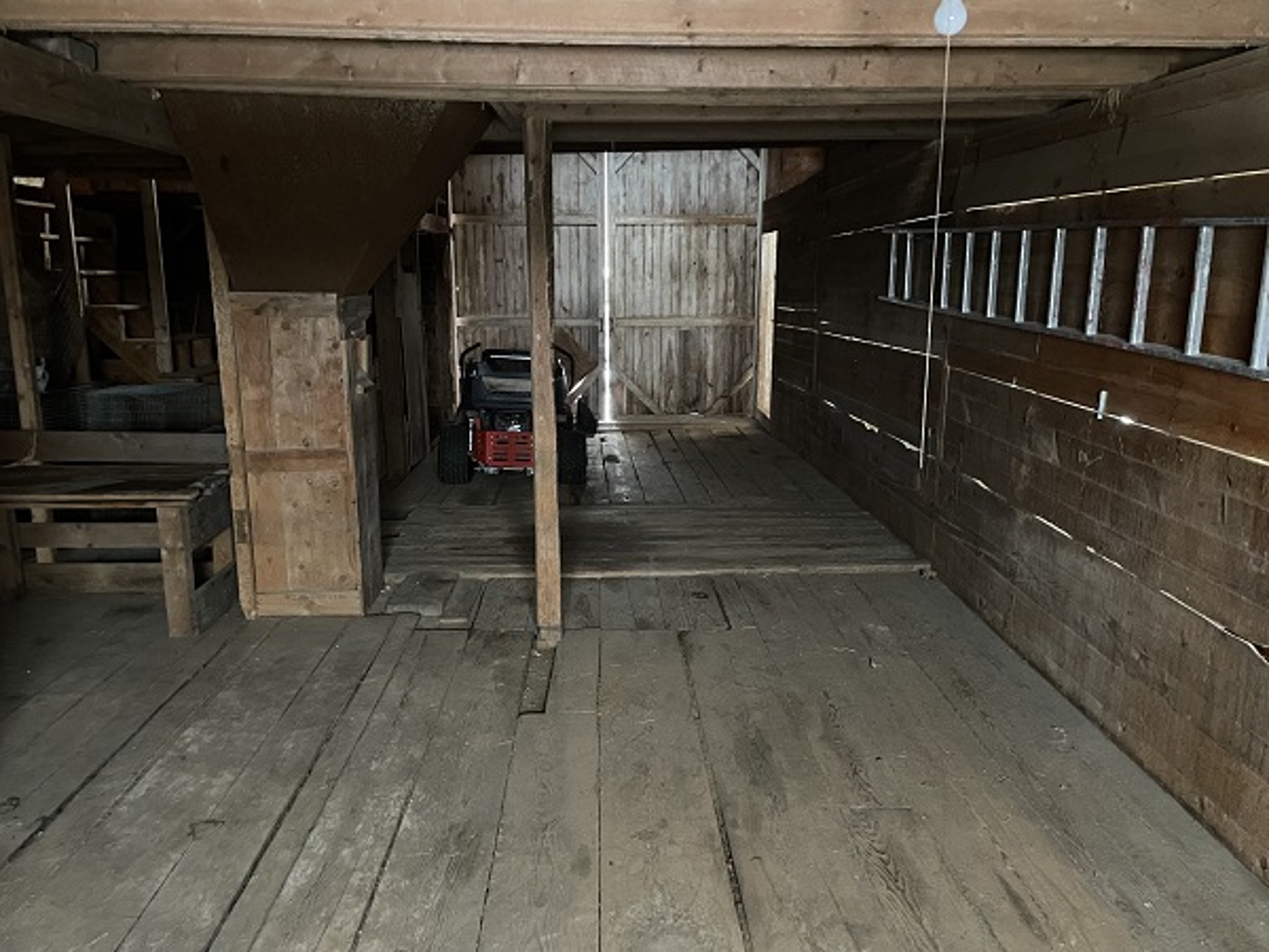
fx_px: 953
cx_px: 634
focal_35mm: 26
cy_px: 476
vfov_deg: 53.1
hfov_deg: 67.3
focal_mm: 4.2
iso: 1000
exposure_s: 1/30
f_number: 1.6
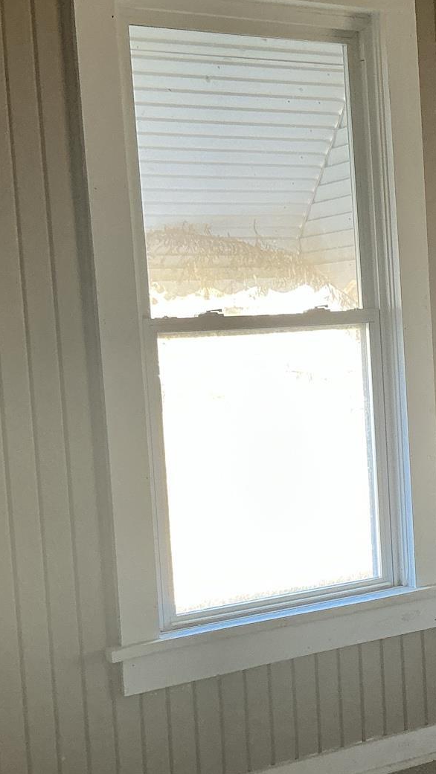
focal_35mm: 60
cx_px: 487
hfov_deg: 19.2
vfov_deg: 34.9
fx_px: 1232
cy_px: 425
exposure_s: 1/80
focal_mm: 3
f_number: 1.8
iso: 64
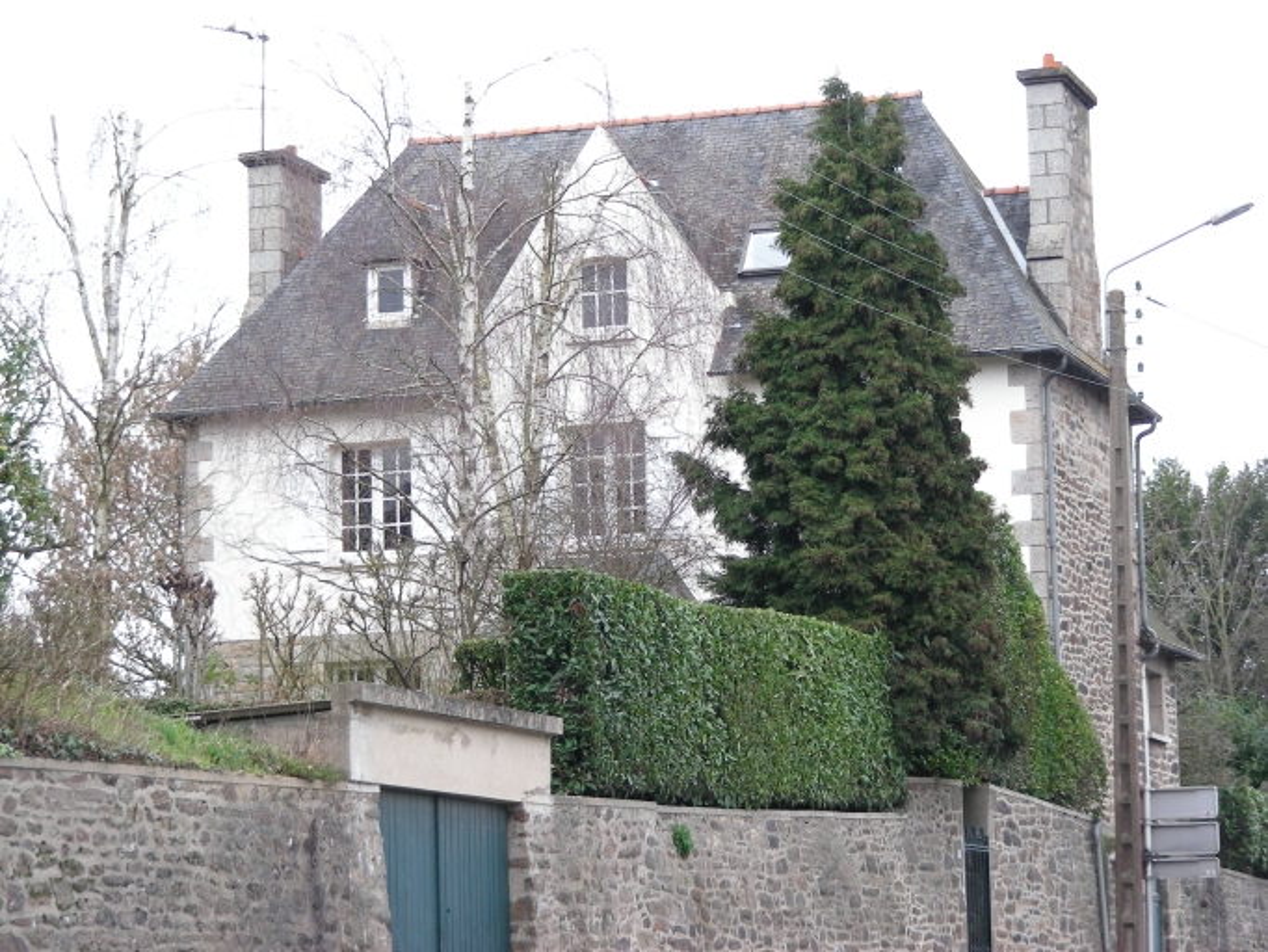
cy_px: 476
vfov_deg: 13.1
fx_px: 4141
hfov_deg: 17.4
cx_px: 634
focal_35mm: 113
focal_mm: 18.9
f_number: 3.5
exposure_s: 1/60
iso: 76
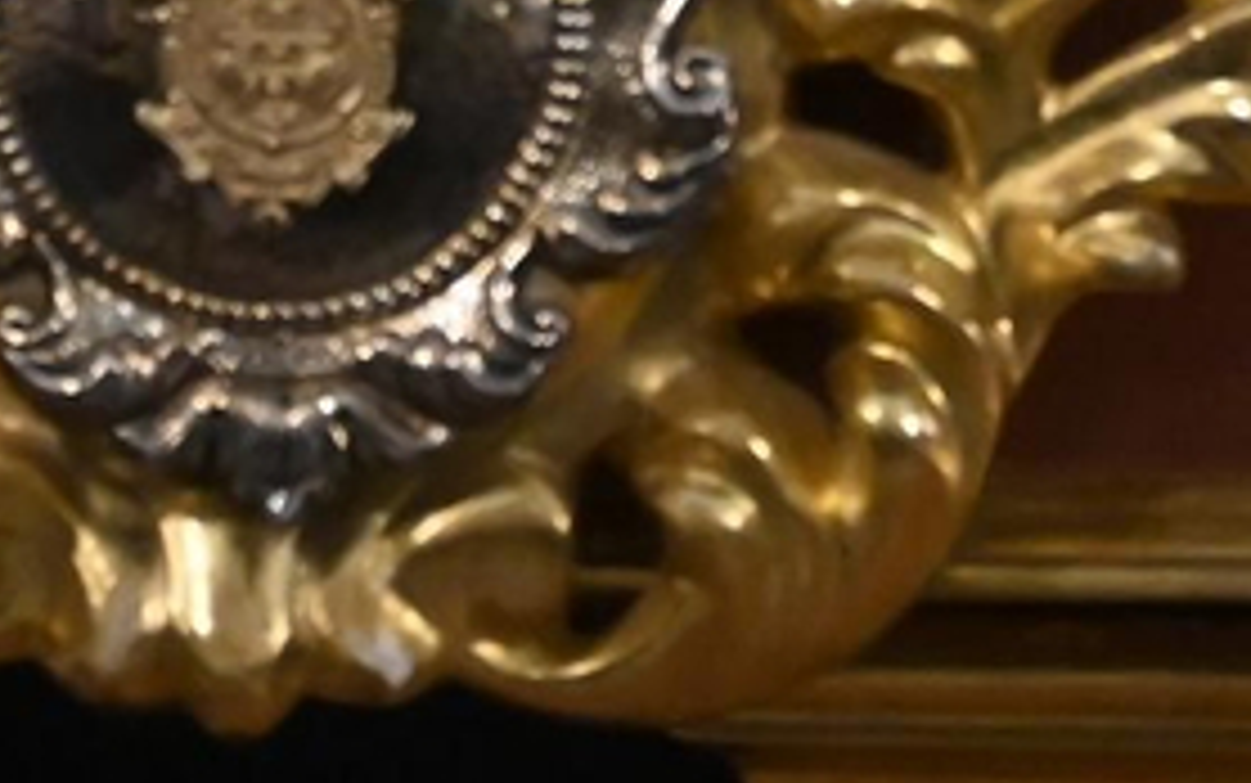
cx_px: 117
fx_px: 54026
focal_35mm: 1584
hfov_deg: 1.3
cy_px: -1534
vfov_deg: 0.8
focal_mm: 180
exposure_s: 1/200
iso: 3200
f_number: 5.6
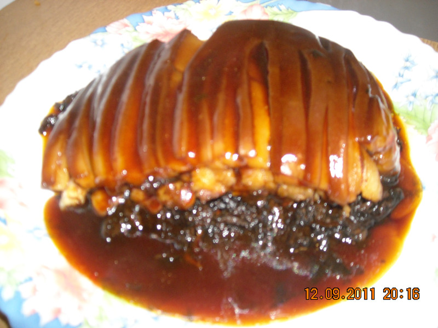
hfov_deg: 52.7
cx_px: 219
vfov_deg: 40.7
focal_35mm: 35
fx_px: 443
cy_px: 164
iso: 200
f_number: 2.8
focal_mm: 5.7
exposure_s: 1/60
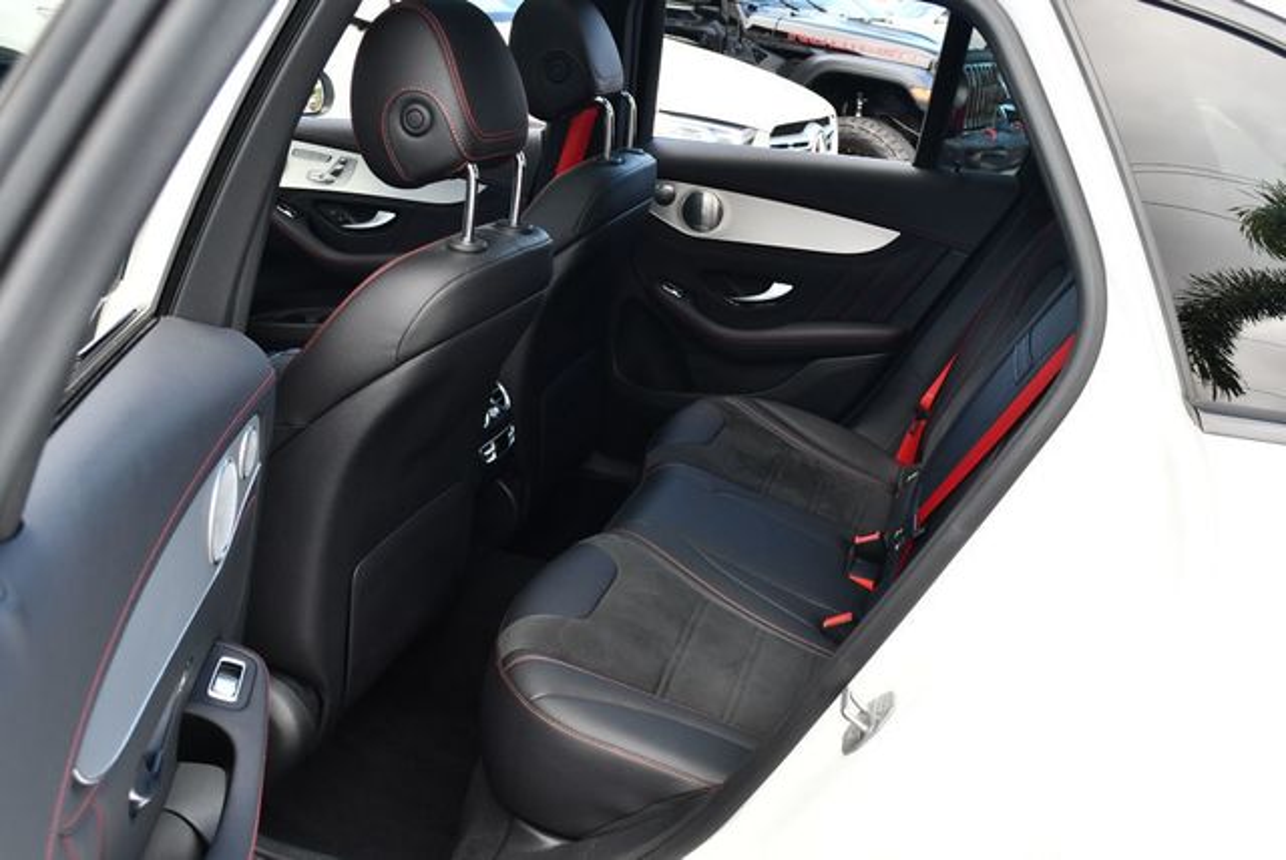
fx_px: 1287
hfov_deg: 53.1
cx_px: 643
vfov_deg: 36.9
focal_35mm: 36
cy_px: 430
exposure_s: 1/250
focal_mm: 18
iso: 400
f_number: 5.6
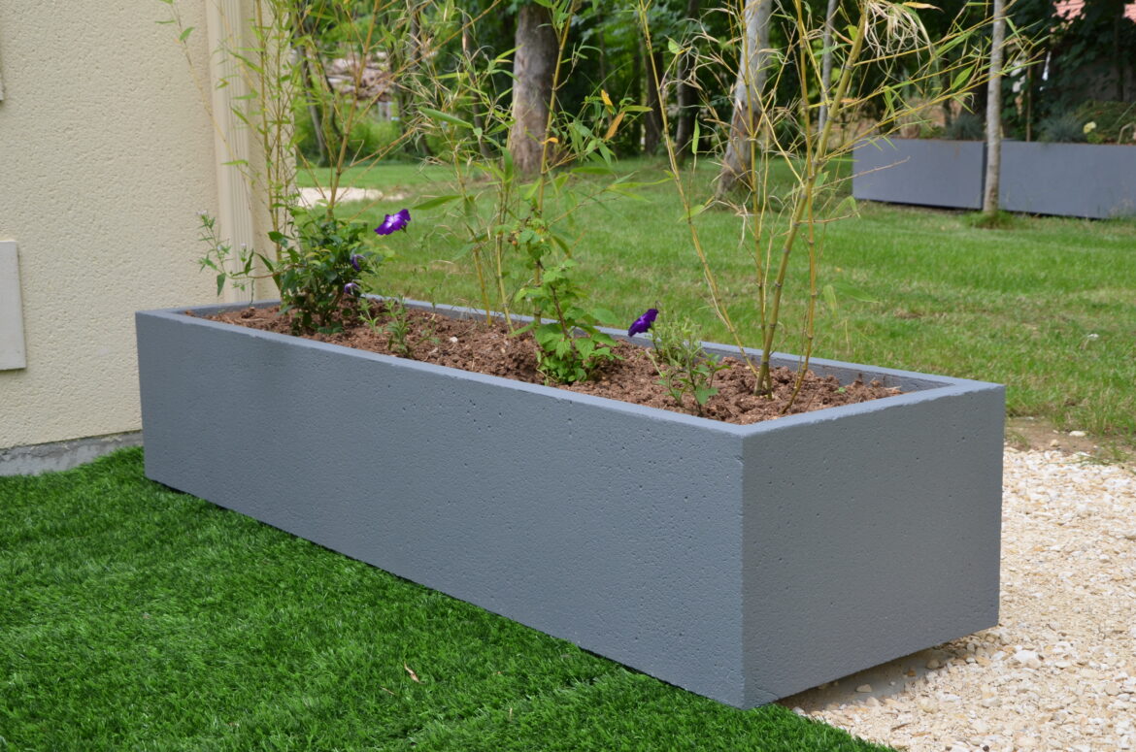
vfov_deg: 26.4
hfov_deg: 39.0
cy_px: 376
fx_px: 1606
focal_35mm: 51
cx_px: 568
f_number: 6.3
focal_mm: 34
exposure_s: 1/160
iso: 200
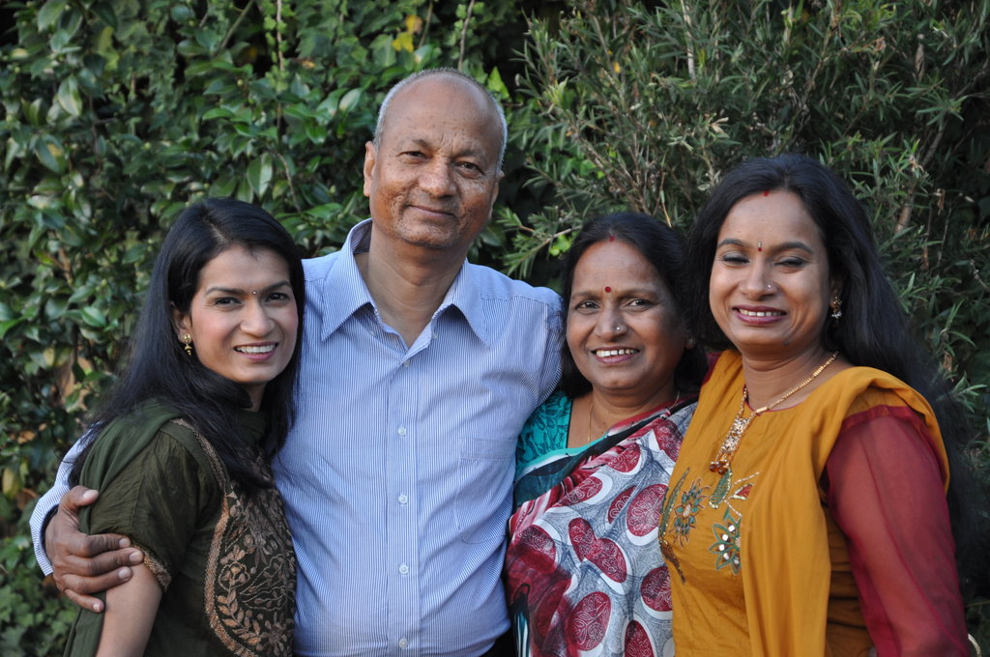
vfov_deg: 15.7
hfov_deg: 23.4
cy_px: 328
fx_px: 2389
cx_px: 495
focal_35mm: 87
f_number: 5.3
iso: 400
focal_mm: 58
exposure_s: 1/100
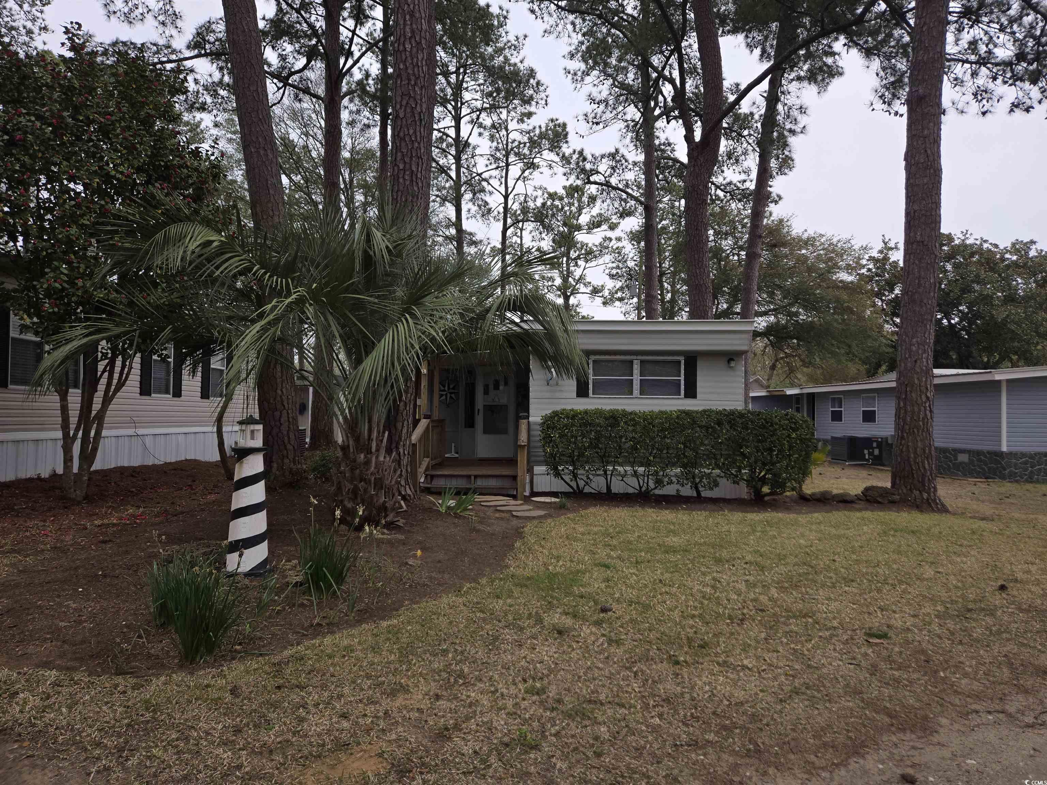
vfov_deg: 58.9
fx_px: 696
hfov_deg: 73.9
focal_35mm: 23
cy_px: 392
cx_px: 524
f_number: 1.8
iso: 25
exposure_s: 1/861
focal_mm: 5.4
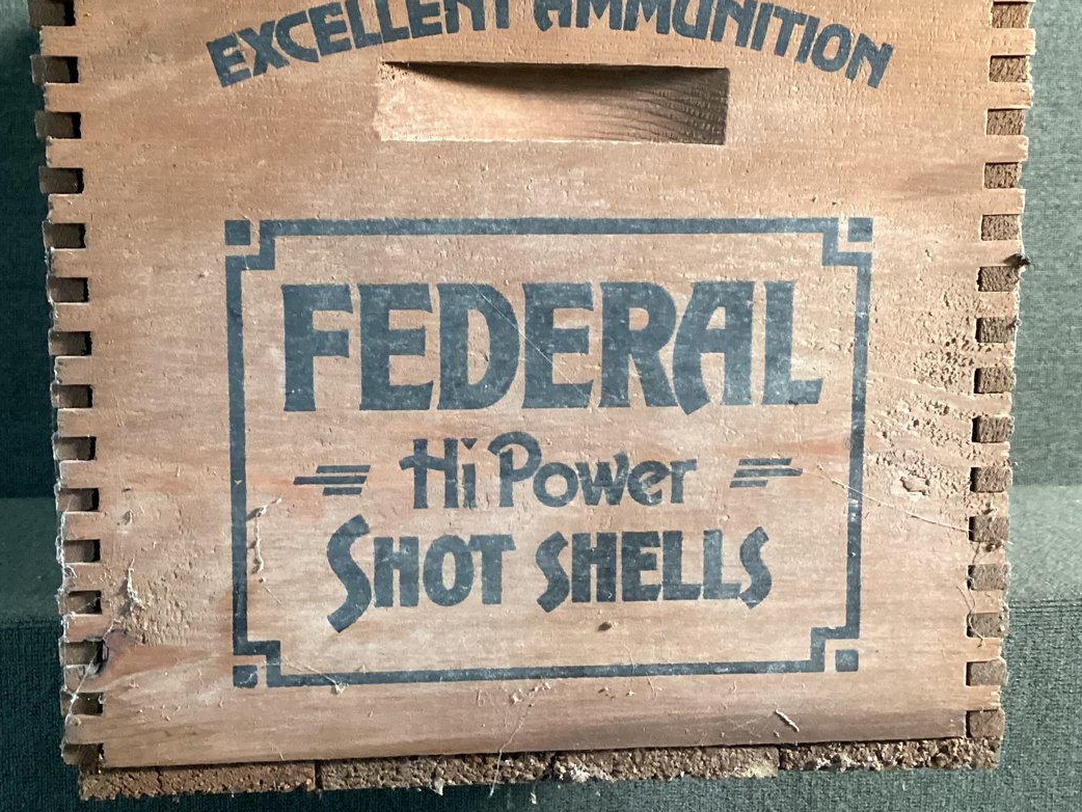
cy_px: 349
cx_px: 473
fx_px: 1407
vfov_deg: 32.1
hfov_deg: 42.0
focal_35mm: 45
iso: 320
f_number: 2.4
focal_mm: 3.3
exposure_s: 1/40
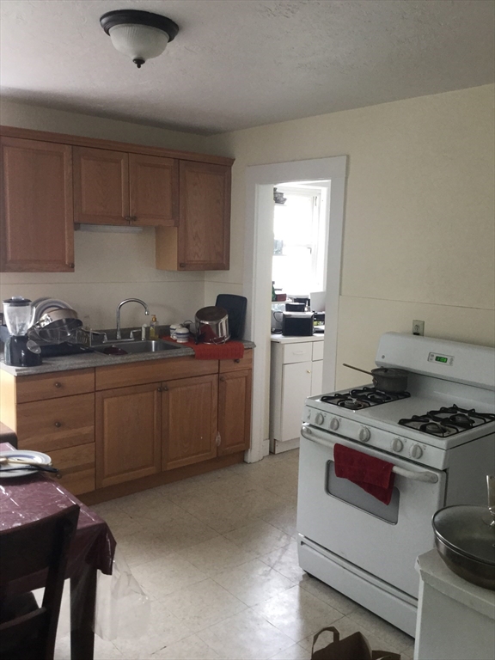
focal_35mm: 31
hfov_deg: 45.4
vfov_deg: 58.4
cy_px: 330
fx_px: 591
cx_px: 248
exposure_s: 1/30
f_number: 2.4
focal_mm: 3.3
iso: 125
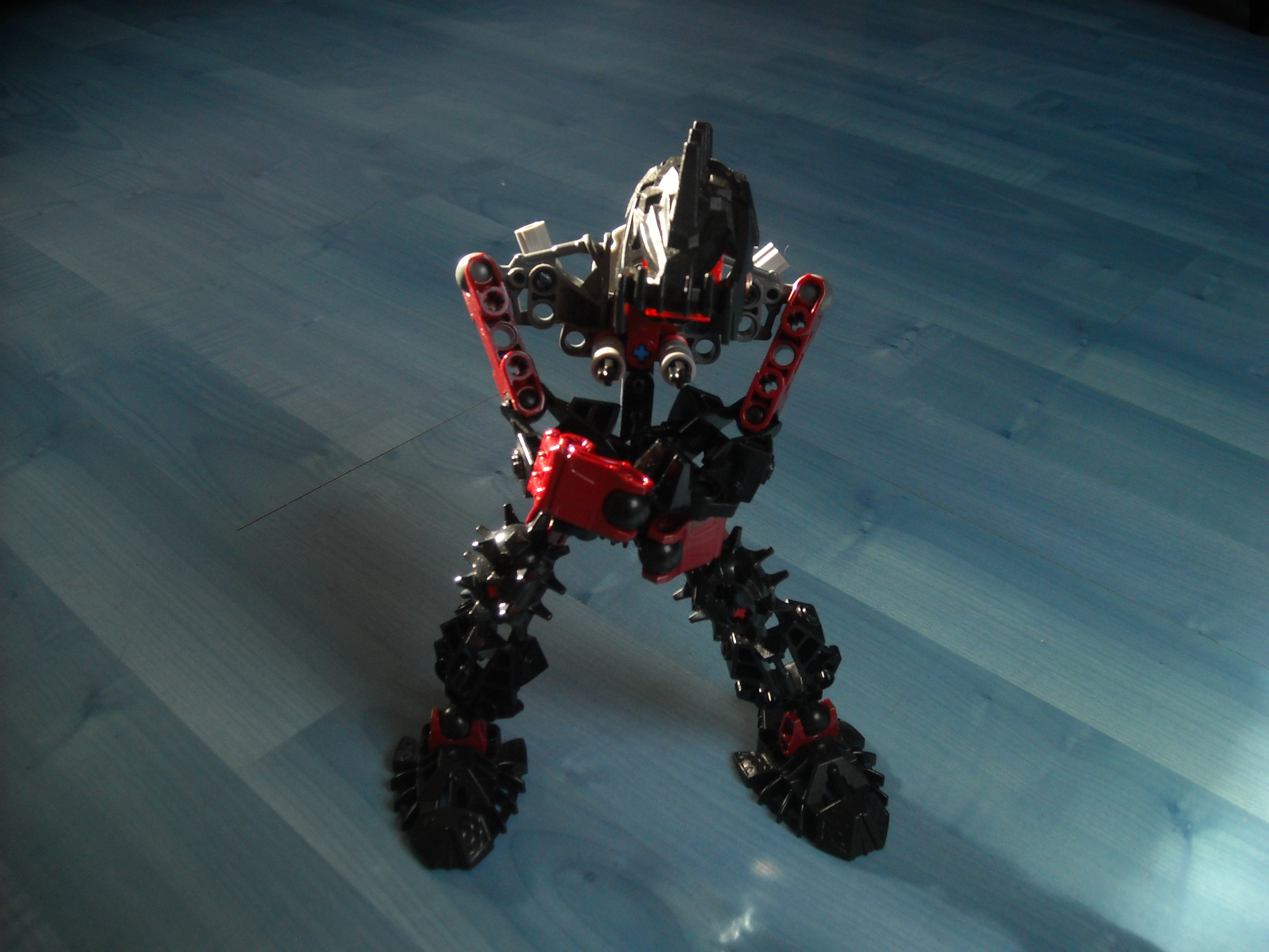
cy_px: 476
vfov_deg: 40.7
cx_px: 634
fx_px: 1283
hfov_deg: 52.6
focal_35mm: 35
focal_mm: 5.7
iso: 129
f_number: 2.8
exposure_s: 1/60
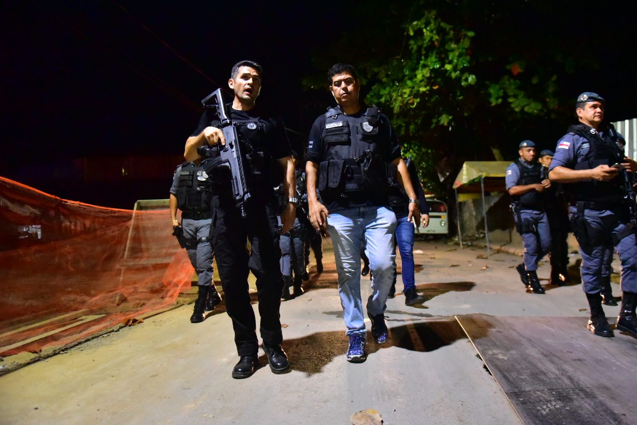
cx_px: 356
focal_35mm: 27
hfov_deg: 67.2
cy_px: 203
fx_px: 478
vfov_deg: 47.9
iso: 10000
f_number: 2.8
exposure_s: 1/400
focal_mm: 24
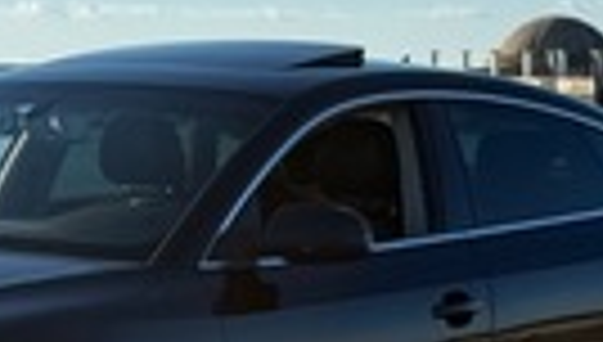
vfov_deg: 8.6
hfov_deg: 15.1
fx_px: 2243
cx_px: 50
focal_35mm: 140
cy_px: 423
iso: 80
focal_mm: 6.76
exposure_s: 1/7143
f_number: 1.78
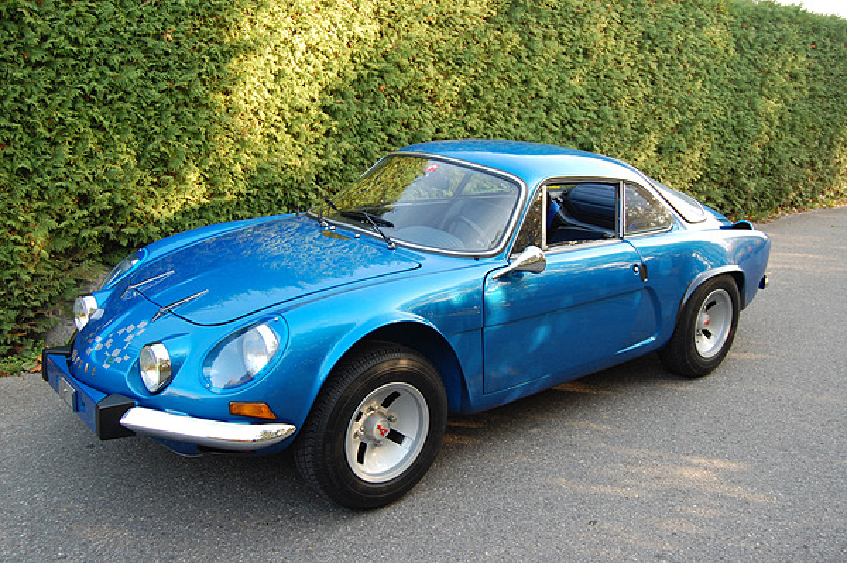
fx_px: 811
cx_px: 424
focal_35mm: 34
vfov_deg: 38.3
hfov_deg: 55.1
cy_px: 282
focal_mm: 23
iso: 400
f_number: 5.6
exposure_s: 1/125
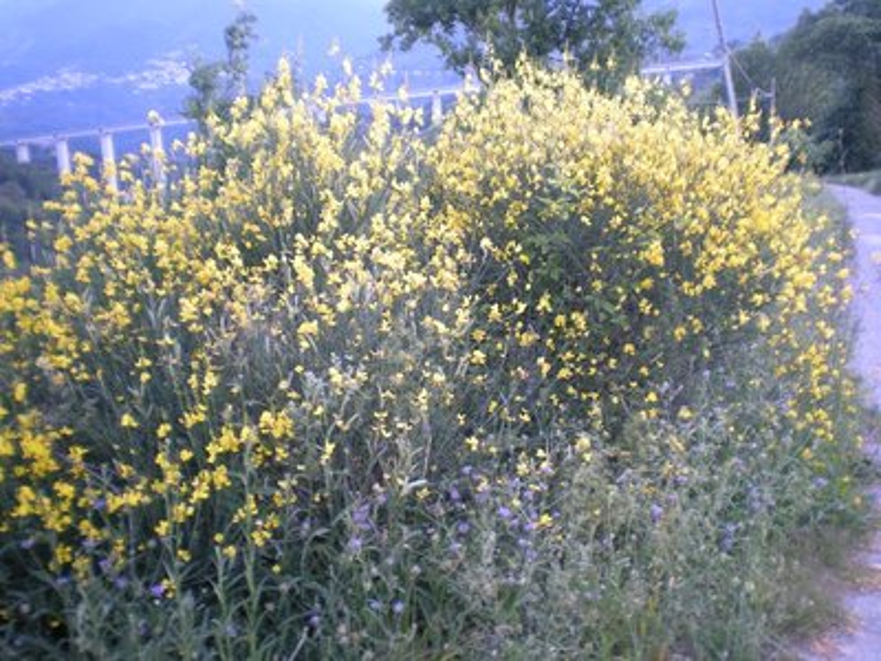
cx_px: 440
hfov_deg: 49.0
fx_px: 967
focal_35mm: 38
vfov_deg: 37.7
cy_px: 330
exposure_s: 1/54
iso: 69
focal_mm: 6.3
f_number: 3.1
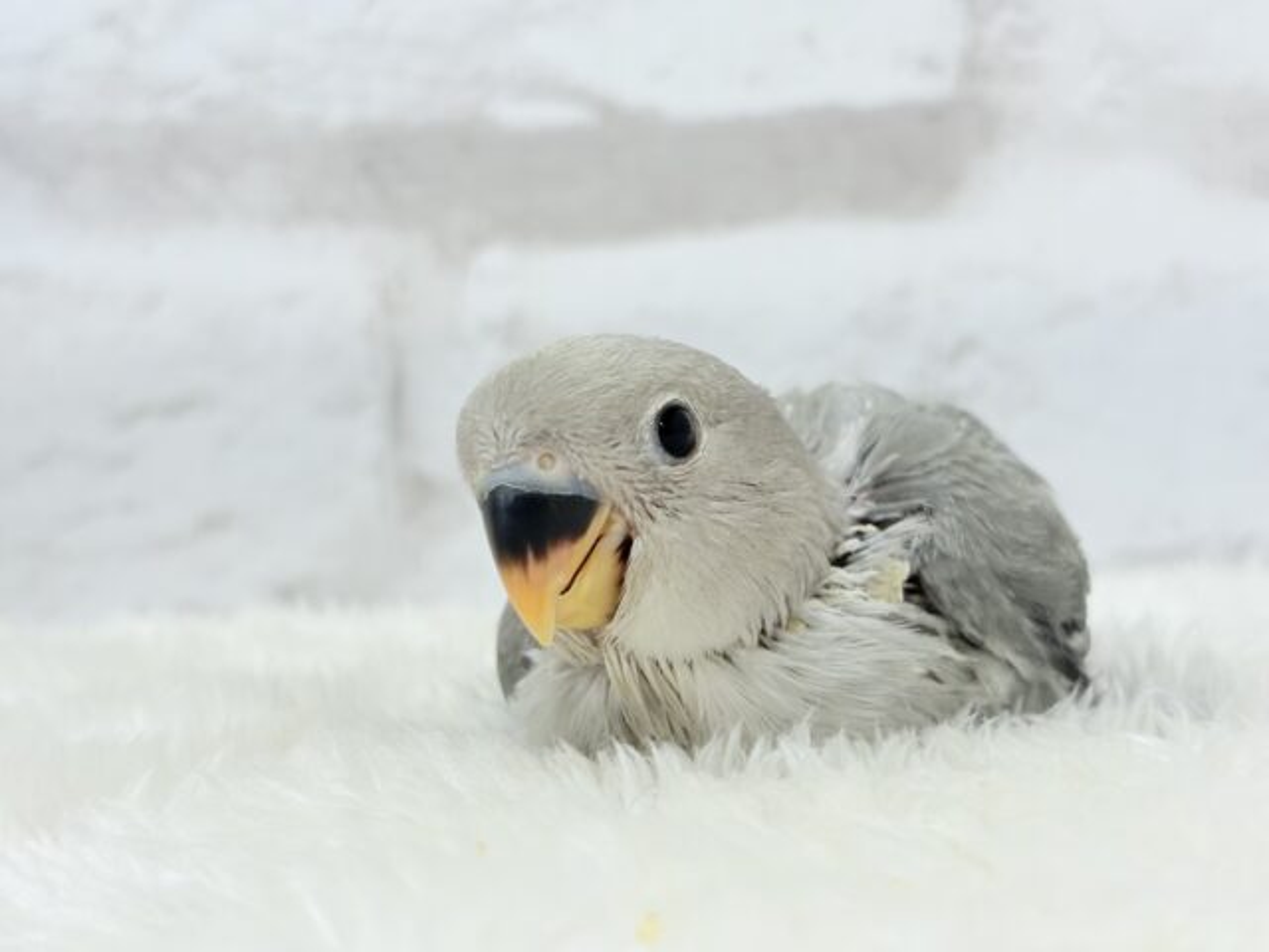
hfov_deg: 36.8
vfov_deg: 28.0
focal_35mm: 52
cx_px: 634
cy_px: 476
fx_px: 1906
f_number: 1.6
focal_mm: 5.96
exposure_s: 1/100
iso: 80
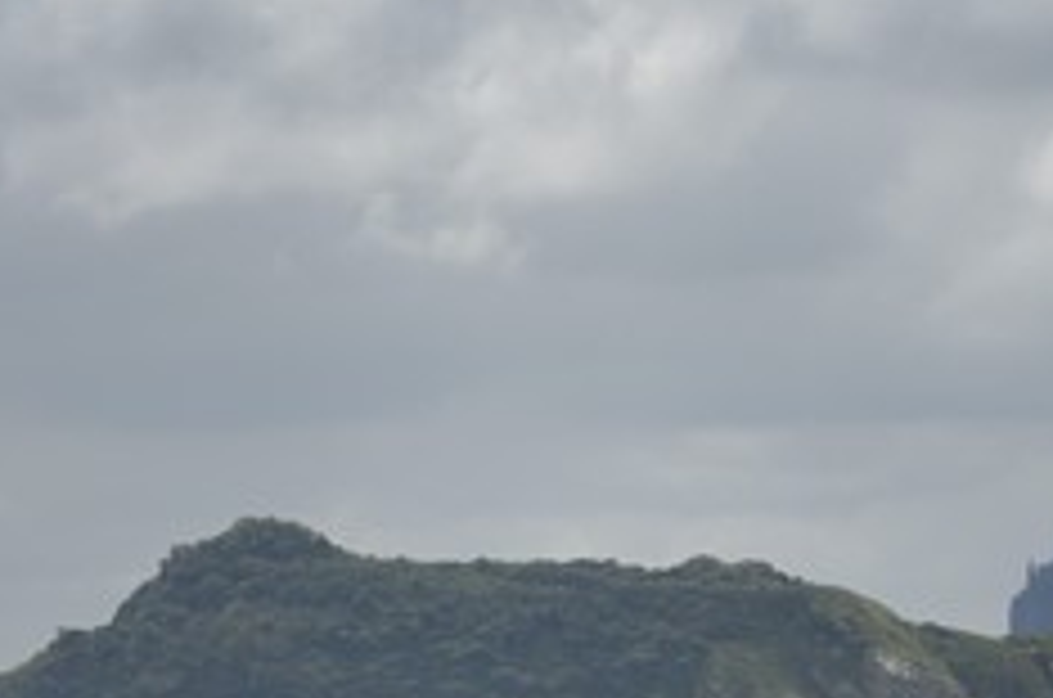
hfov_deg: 7.3
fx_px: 8287
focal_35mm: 284
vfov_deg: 4.8
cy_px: 572
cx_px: 682
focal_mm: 105
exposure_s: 1/320
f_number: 8
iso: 100
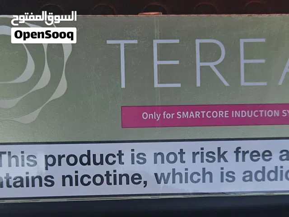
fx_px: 192
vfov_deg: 58.9
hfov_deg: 73.9
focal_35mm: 23
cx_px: 144
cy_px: 108
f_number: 1.8
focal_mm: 5.4
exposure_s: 1/1429
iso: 32
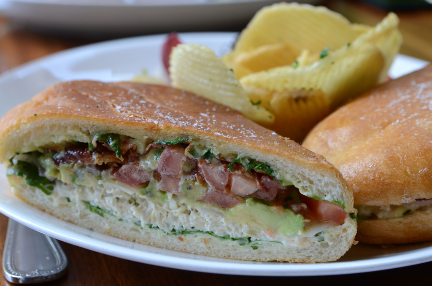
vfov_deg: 19.6
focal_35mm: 69
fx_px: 826
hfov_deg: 29.3
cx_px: 216
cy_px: 143
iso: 400
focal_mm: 46
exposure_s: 1/125
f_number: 5
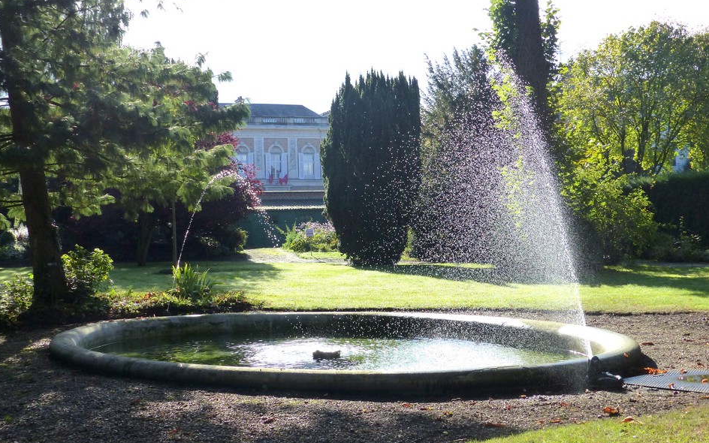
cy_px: 199
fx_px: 927
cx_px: 353
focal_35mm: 48
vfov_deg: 26.9
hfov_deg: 41.8
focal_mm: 8.1
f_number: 4
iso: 160
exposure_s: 1/800
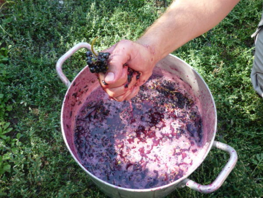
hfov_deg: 55.4
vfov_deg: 42.9
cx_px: 132
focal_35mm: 33
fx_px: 251
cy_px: 99
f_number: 2.8
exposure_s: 1/100
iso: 100
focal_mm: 5.5
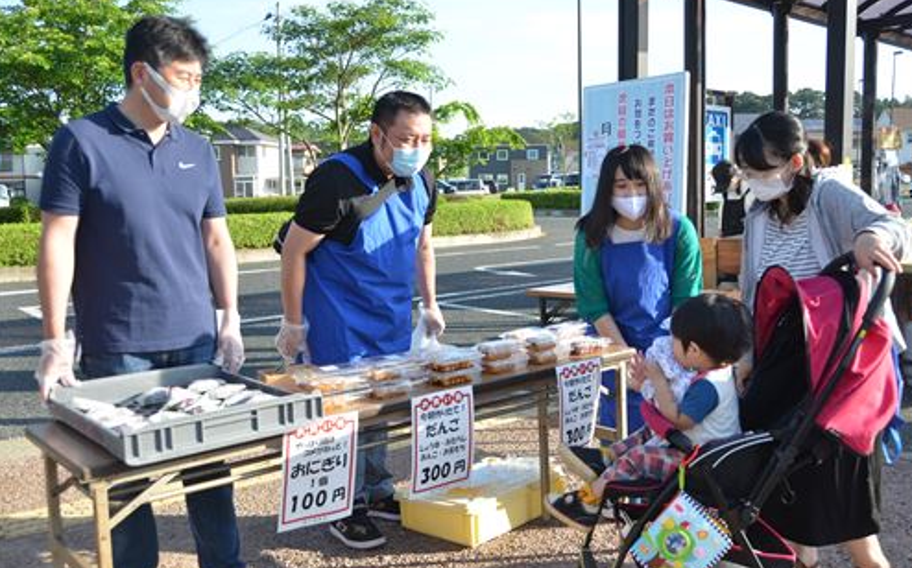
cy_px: 278
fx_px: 844
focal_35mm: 34
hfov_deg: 56.7
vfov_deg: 37.2
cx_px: 456
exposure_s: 1/640
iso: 320
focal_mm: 22
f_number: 22
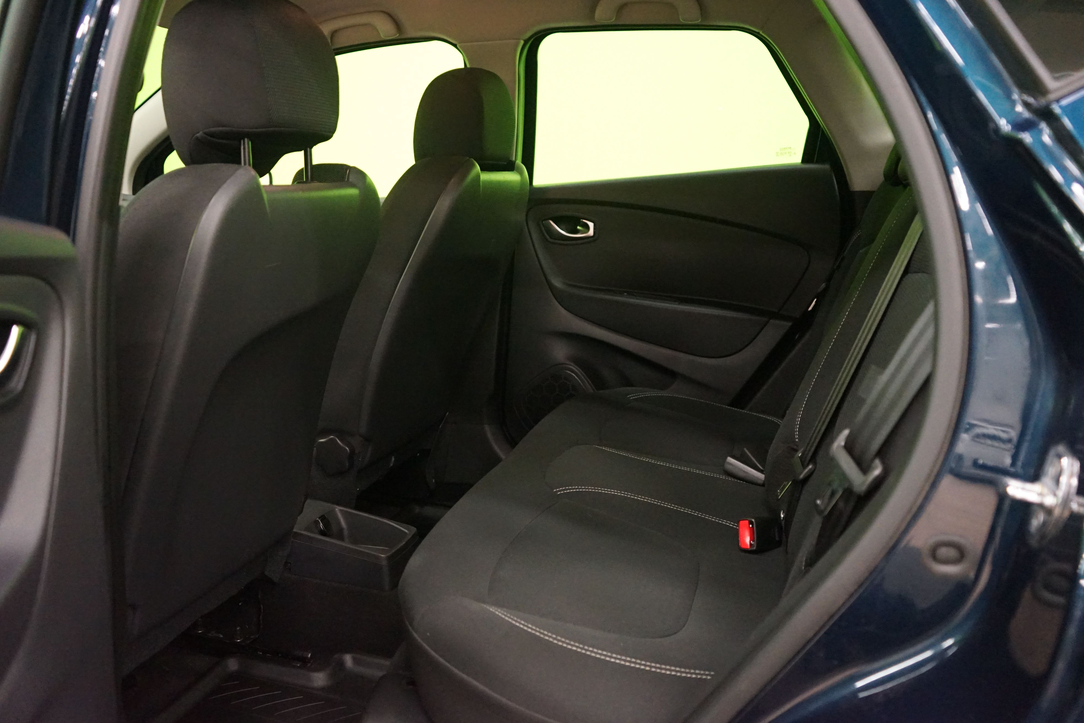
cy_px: 362
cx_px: 542
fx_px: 843
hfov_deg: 65.5
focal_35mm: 28
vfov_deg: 46.4
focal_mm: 28
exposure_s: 1/25
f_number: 3.5
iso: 6400
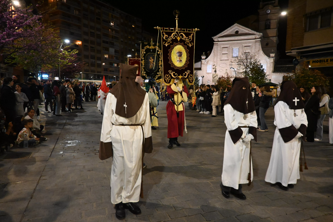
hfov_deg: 73.7
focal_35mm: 24
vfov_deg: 53.1
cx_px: 166
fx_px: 222
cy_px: 111
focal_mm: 16
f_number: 4.5
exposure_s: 1/80
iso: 6400
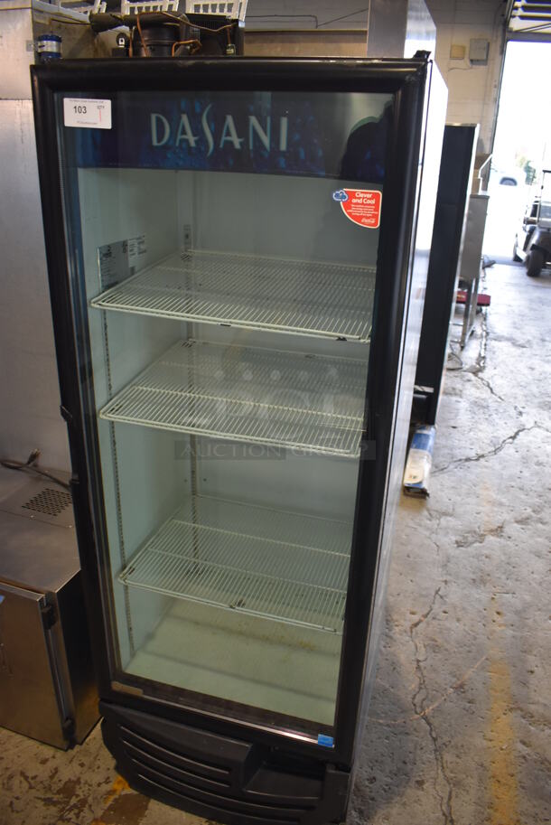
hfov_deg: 48.0
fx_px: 619
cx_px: 276
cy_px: 412
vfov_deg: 67.3
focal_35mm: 27
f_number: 3.5
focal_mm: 18
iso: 900
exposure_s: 1/125
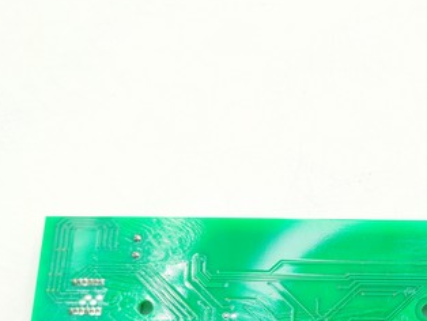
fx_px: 741
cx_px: 400
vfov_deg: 23.5
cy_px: 311
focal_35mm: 60
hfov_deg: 30.5
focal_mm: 6.72
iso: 50
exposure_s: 1/222
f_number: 1.69
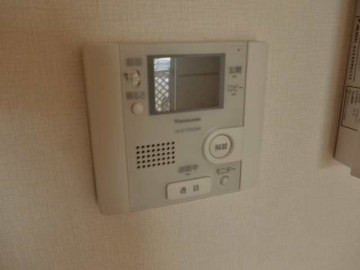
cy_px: 135
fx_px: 291
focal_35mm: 28
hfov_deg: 63.4
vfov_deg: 49.7
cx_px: 180
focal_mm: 5
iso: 200
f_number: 3.1
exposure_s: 1/60
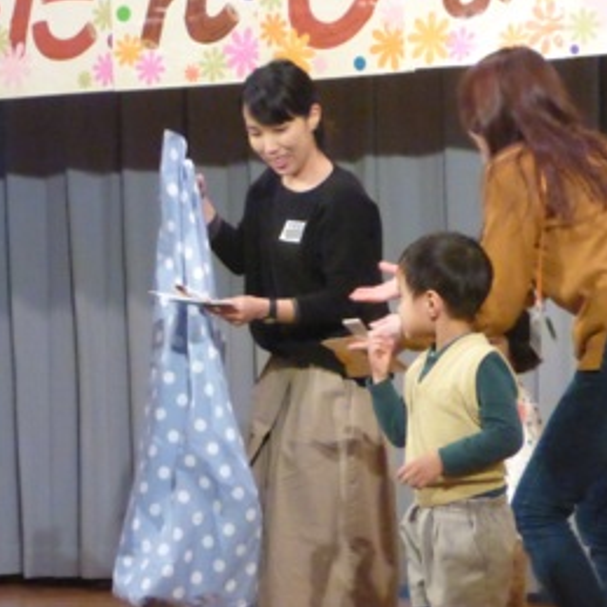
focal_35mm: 149
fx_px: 2956
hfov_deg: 11.7
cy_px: 305
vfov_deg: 11.7
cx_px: 370
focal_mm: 20.3
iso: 3200
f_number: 5.8
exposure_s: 1/100
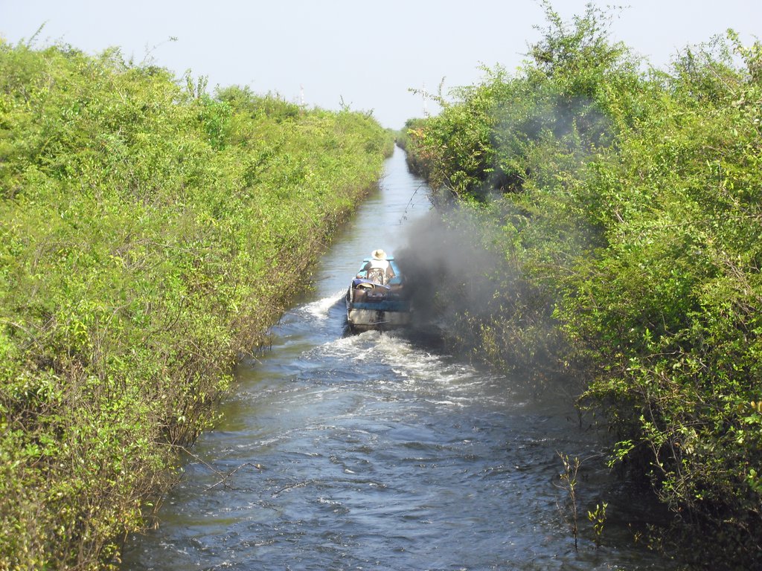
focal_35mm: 113
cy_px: 286
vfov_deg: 13.1
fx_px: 2487
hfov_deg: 17.4
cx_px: 381
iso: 100
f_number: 5.2
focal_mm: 18.6
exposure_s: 1/250
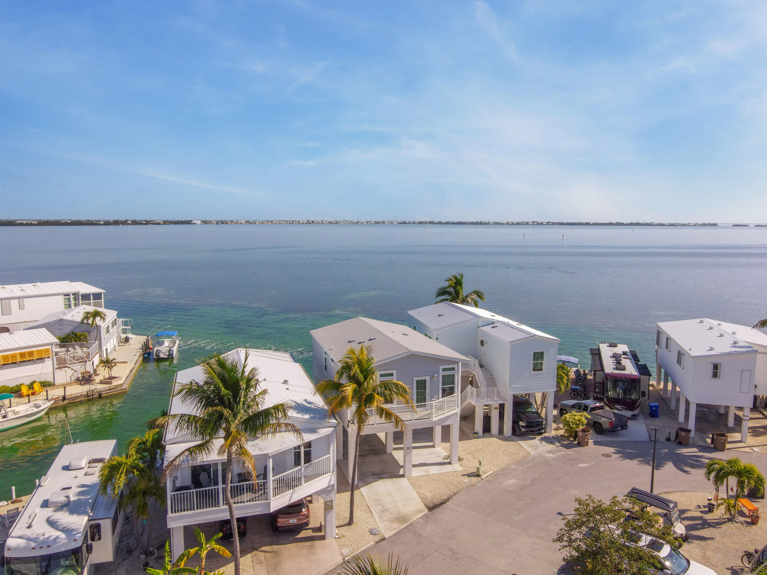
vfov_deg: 56.8
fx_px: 532
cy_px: 288
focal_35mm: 24
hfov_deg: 71.6
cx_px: 384
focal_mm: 4.5
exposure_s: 1/20
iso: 100
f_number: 2.8
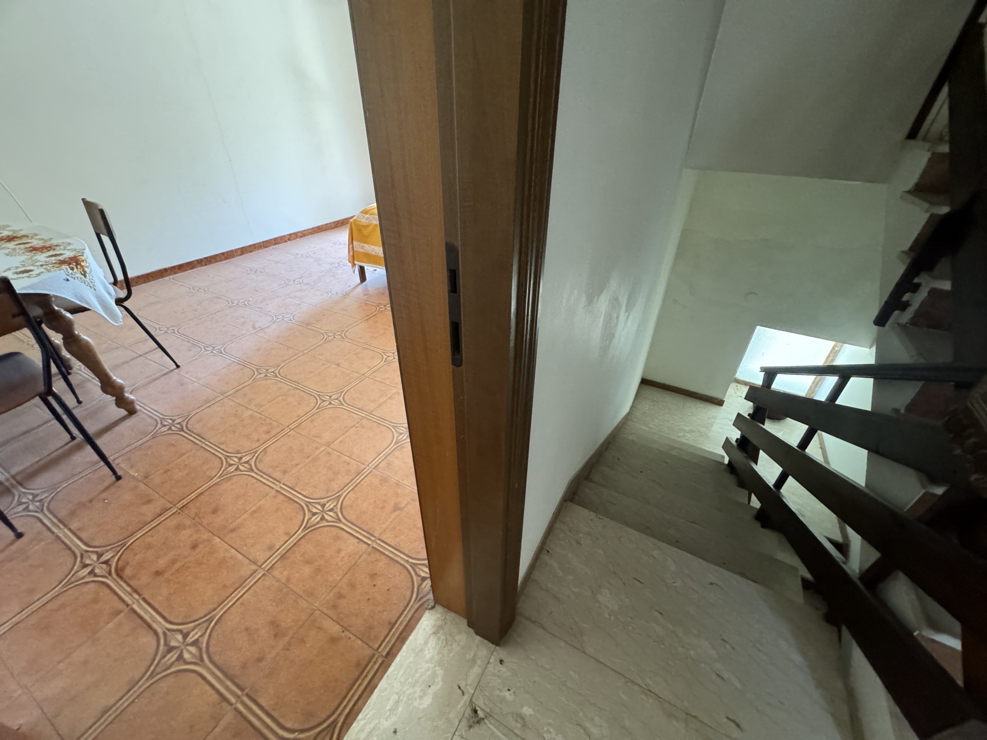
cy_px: 370
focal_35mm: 14
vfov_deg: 85.7
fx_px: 399
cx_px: 494
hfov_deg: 102.1
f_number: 2.2
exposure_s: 1/60
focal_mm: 2.22
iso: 1000
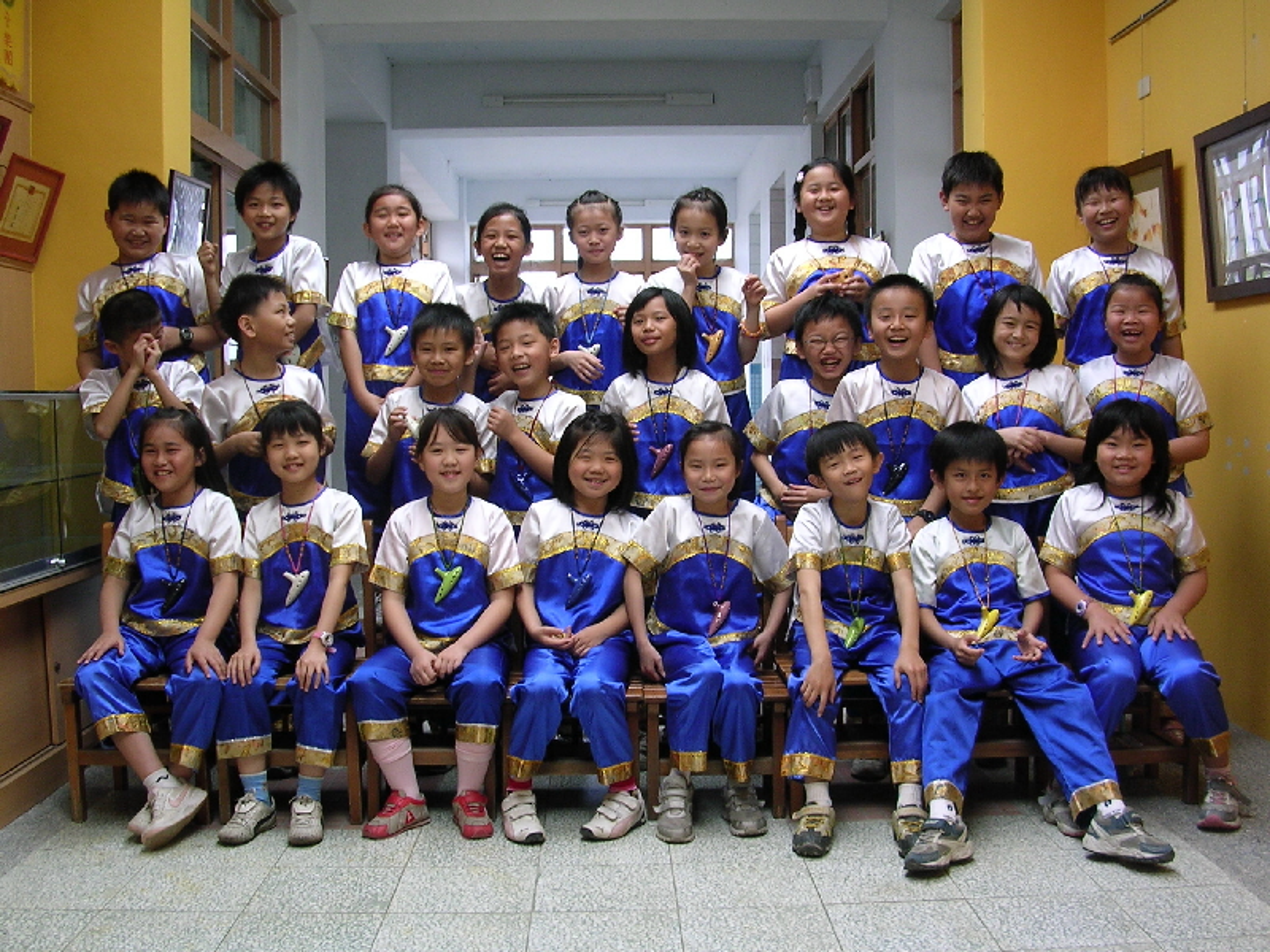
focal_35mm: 38
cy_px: 476
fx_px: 1394
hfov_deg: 49.0
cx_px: 635
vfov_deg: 37.7
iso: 100
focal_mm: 5.8
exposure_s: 1/54
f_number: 2.8
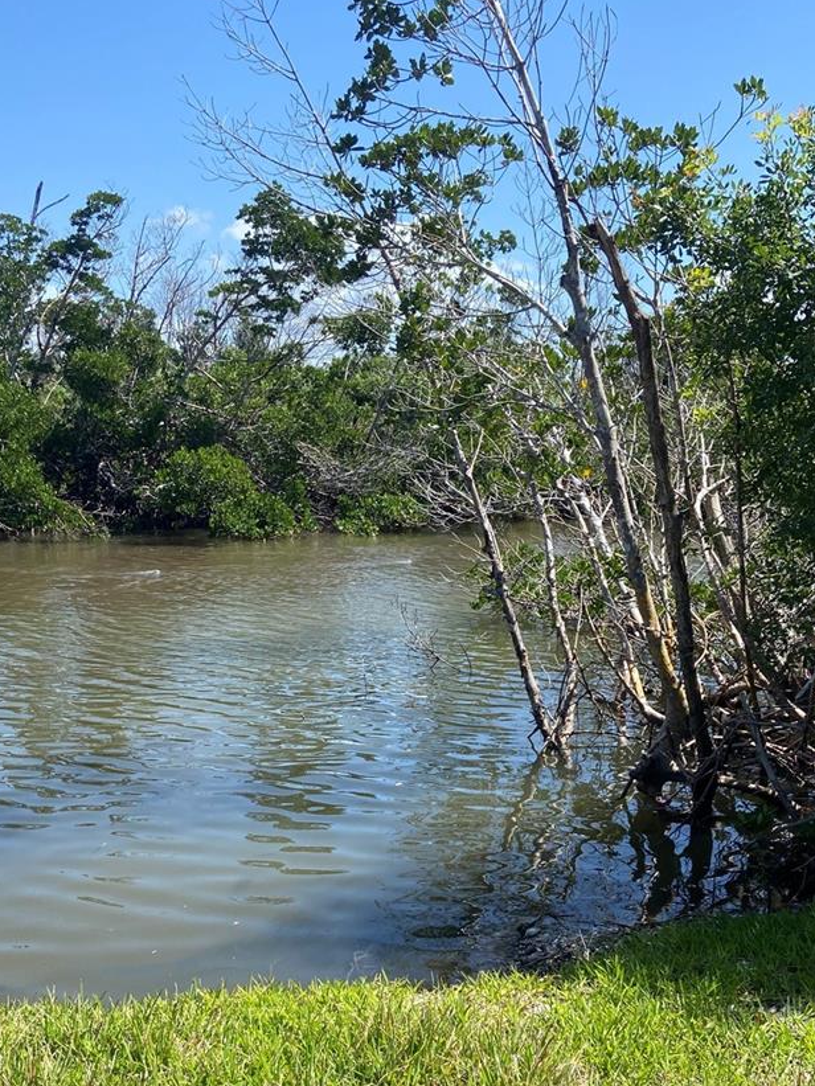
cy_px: 716
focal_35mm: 38
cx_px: 377
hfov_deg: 37.7
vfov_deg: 48.2
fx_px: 1193
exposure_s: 1/1808
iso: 32
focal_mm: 4.25
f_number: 1.8
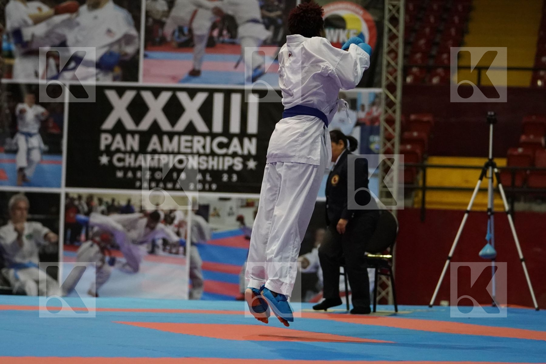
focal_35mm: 135
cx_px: 273
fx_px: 2047
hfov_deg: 15.2
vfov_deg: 10.2
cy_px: 182
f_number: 2.8
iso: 6400
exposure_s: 1/800
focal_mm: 90
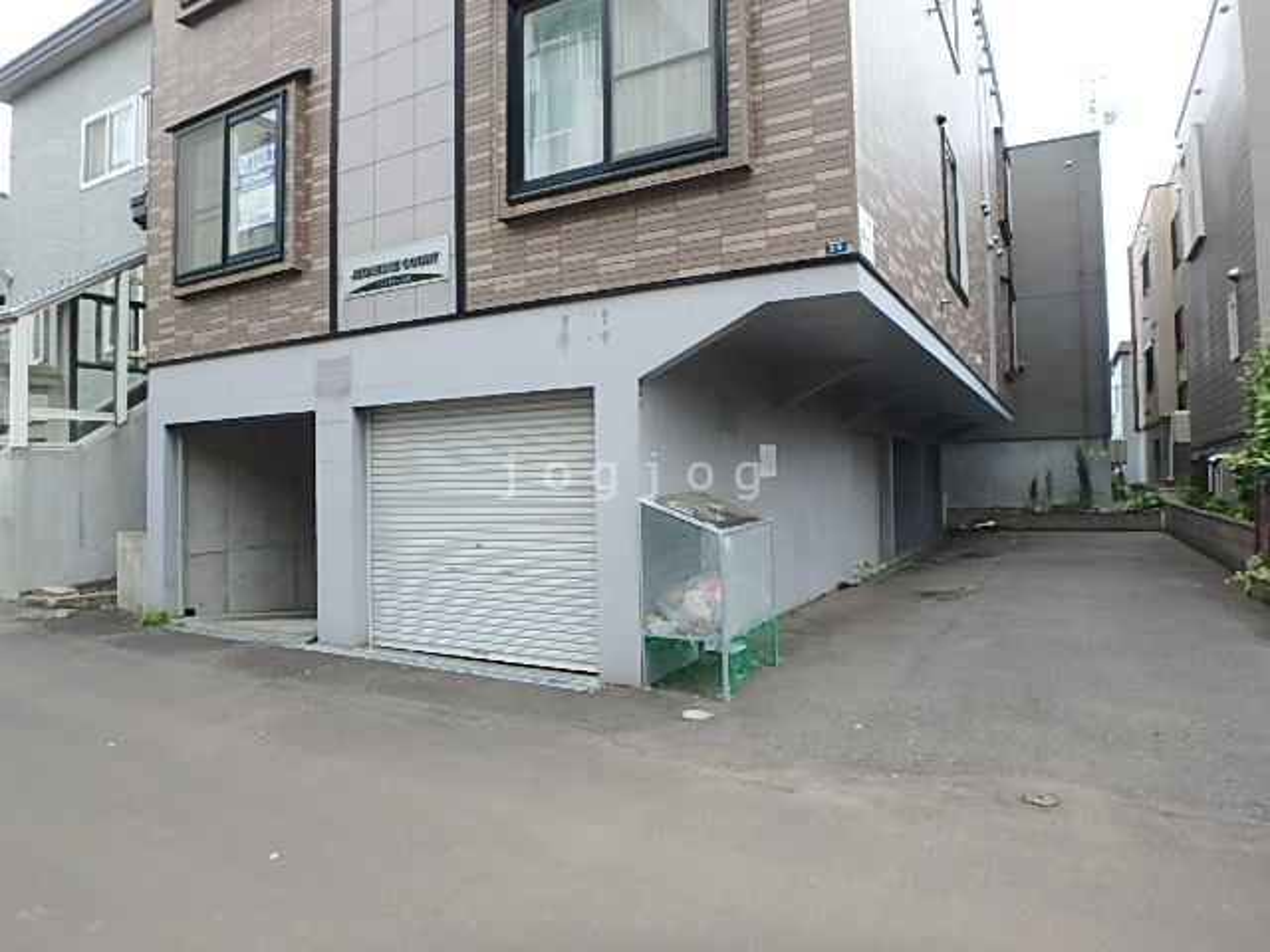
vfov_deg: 63.4
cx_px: 635
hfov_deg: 79.0
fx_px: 770
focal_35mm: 21
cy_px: 476
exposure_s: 1/500
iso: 125
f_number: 3.5
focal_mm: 3.7
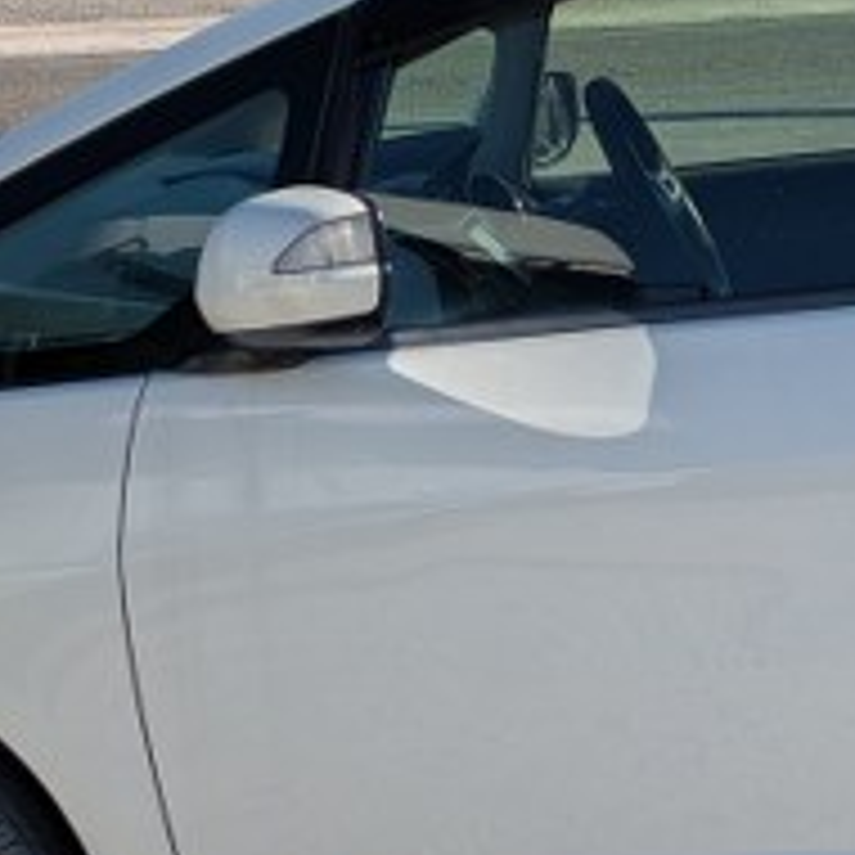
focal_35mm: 93
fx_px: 2599
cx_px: 997
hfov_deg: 17.9
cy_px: 616
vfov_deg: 18.6
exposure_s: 1/2155
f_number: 1.89
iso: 44
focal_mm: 5.43
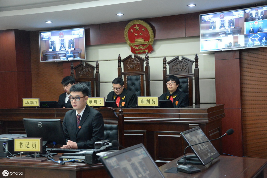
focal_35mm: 55
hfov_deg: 36.2
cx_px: 134
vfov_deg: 24.6
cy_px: 89
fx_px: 408
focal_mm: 55
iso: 6400
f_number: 4.5
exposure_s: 1/125
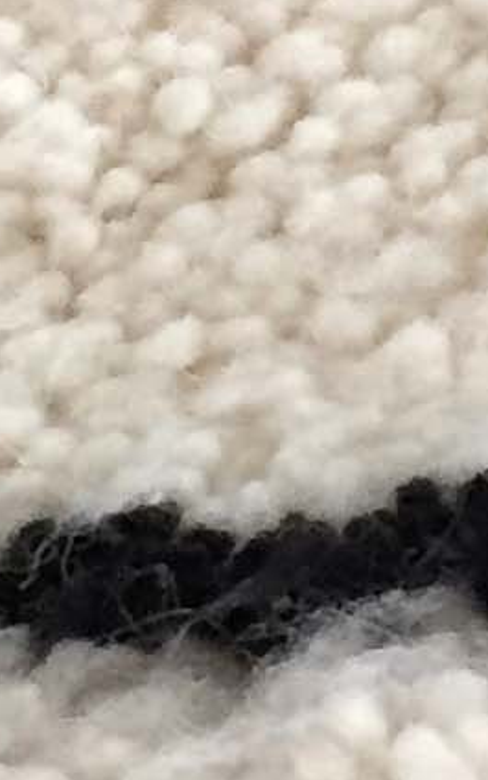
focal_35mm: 237
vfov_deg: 8.8
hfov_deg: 5.5
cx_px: 781
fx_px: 5035
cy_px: -127
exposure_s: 1/33
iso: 160
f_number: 2.2
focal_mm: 4.15
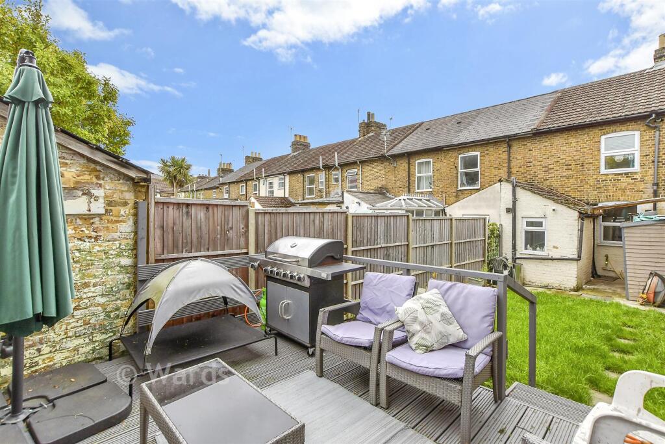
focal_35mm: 15
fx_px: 277
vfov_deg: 77.3
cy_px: 222
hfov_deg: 100.4
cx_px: 332
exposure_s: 1/200
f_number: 8
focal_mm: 10
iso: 320
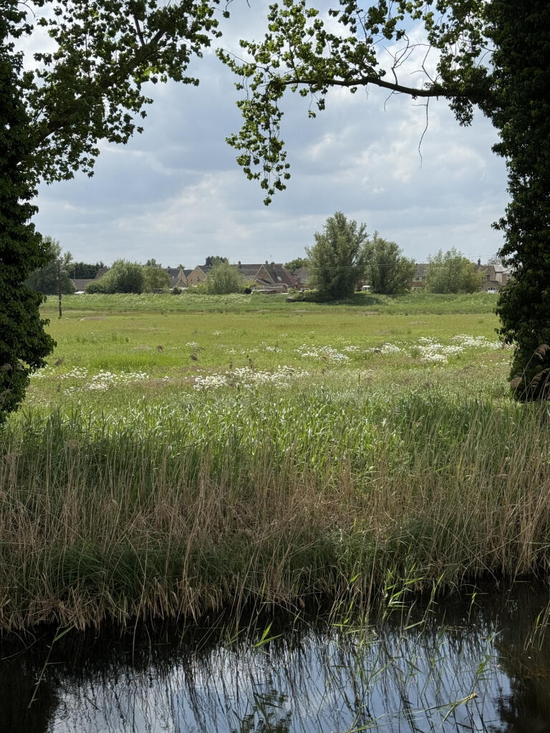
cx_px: 275
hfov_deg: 30.3
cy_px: 366
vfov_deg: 39.7
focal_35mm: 48
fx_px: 1017
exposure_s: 1/6410
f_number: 1.78
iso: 64
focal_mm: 6.76
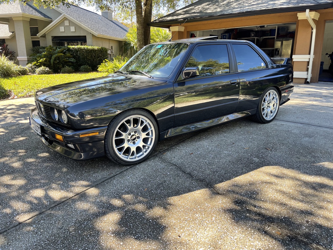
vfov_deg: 53.1
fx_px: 250
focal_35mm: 26
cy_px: 125
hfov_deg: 67.3
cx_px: 166
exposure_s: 1/222
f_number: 1.6
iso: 32
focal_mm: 5.1
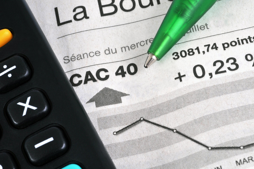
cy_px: 84
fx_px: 634
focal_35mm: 90
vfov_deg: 15.2
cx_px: 127
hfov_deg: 22.6
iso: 200
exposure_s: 1/160
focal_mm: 60
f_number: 36
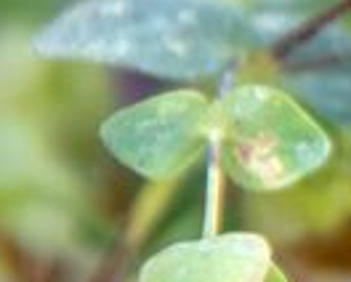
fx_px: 26560
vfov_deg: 0.6
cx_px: 1242
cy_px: 105
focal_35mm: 2553
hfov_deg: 0.8
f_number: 8
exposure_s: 1/500
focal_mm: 300
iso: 640
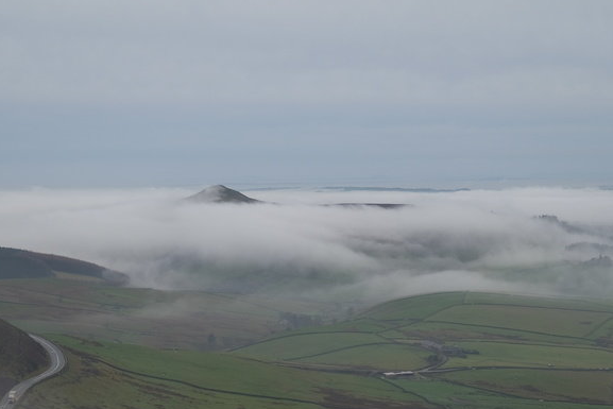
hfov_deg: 22.1
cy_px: 269
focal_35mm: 92
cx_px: 313
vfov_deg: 14.8
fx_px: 1567
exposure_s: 1/150
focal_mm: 44.4
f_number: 5
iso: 200
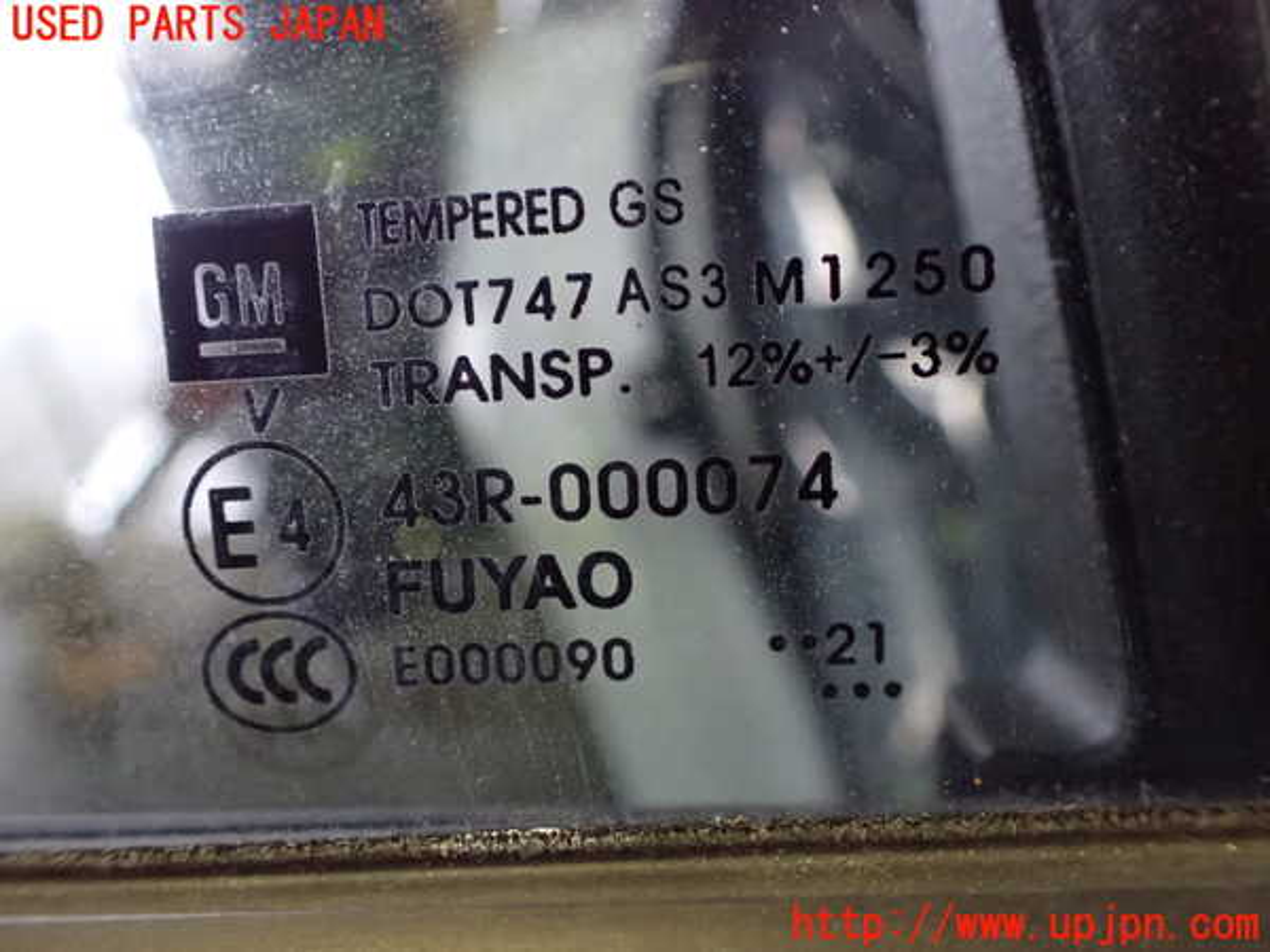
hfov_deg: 60.0
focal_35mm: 30
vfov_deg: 46.8
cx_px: 635
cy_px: 476
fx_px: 1101
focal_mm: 5.4
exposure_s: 1/30
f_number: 2.3
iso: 1250
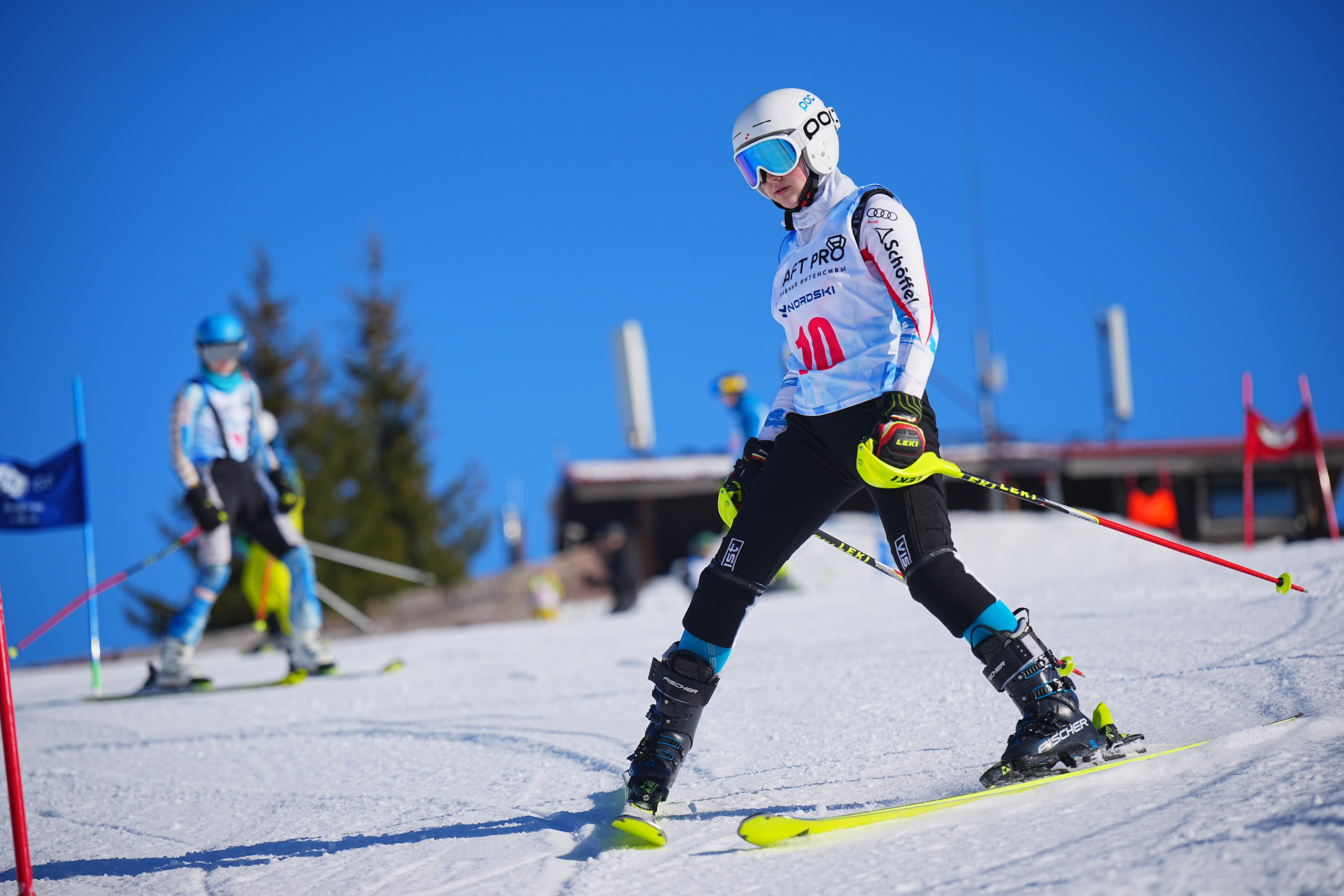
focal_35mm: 133
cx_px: 672
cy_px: 448
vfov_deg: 10.3
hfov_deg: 15.4
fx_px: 4965
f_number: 2.8
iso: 100
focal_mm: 133
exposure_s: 1/4000
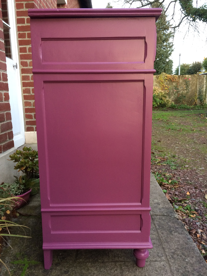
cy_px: 138
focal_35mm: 29
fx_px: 231
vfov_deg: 61.7
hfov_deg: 48.2
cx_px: 104
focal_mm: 4.15
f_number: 2.2
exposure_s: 1/33
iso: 160
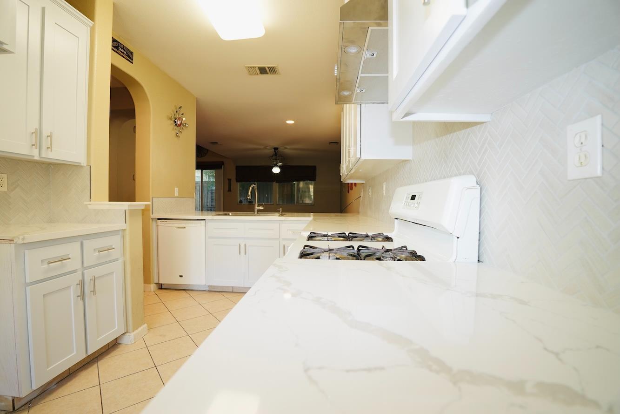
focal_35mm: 15
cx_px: 310
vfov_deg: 77.3
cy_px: 207
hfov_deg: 100.4
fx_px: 258
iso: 320
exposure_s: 1/60
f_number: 2.8
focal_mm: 10
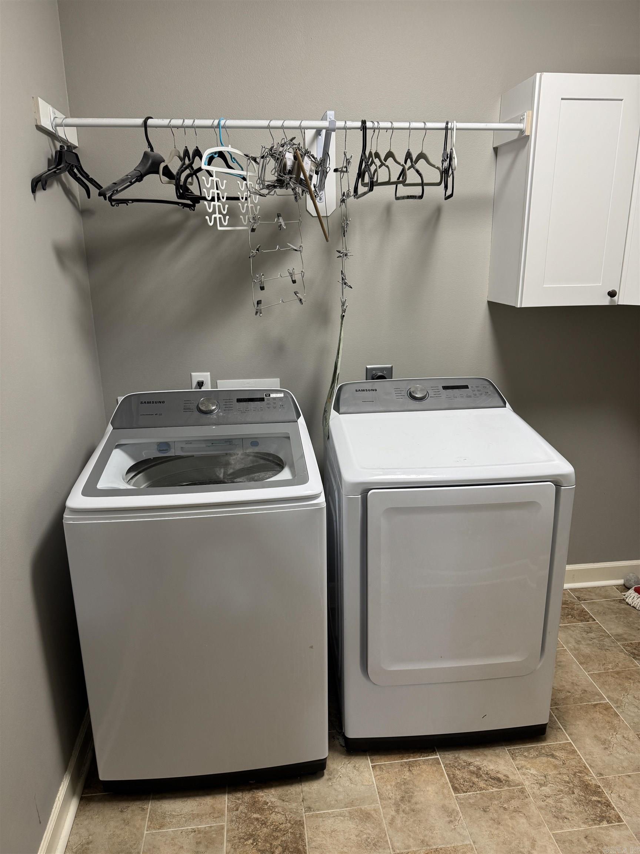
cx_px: 320
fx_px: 592
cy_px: 427
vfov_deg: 71.6
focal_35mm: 24
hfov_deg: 56.8
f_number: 1.78
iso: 160
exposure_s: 1/60
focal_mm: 6.76
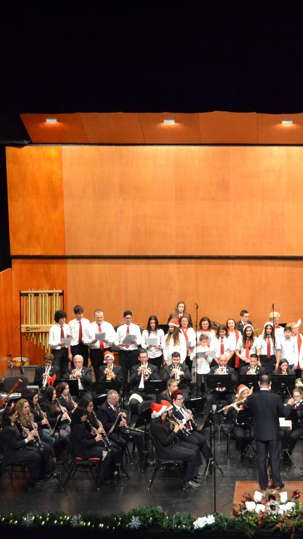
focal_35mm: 83
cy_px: 269
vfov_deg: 25.7
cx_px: 274
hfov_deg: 14.5
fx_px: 1182
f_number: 4.5
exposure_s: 1/50
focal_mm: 35
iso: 3200
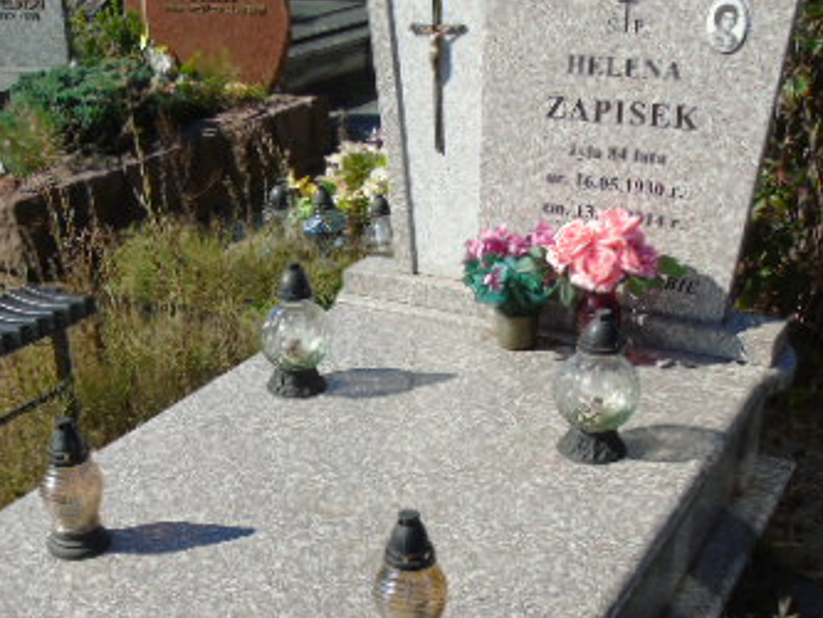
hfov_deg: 39.4
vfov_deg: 29.7
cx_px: 319
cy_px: 472
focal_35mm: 48
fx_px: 1142
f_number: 3.4
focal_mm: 4.4
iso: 80
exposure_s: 1/800
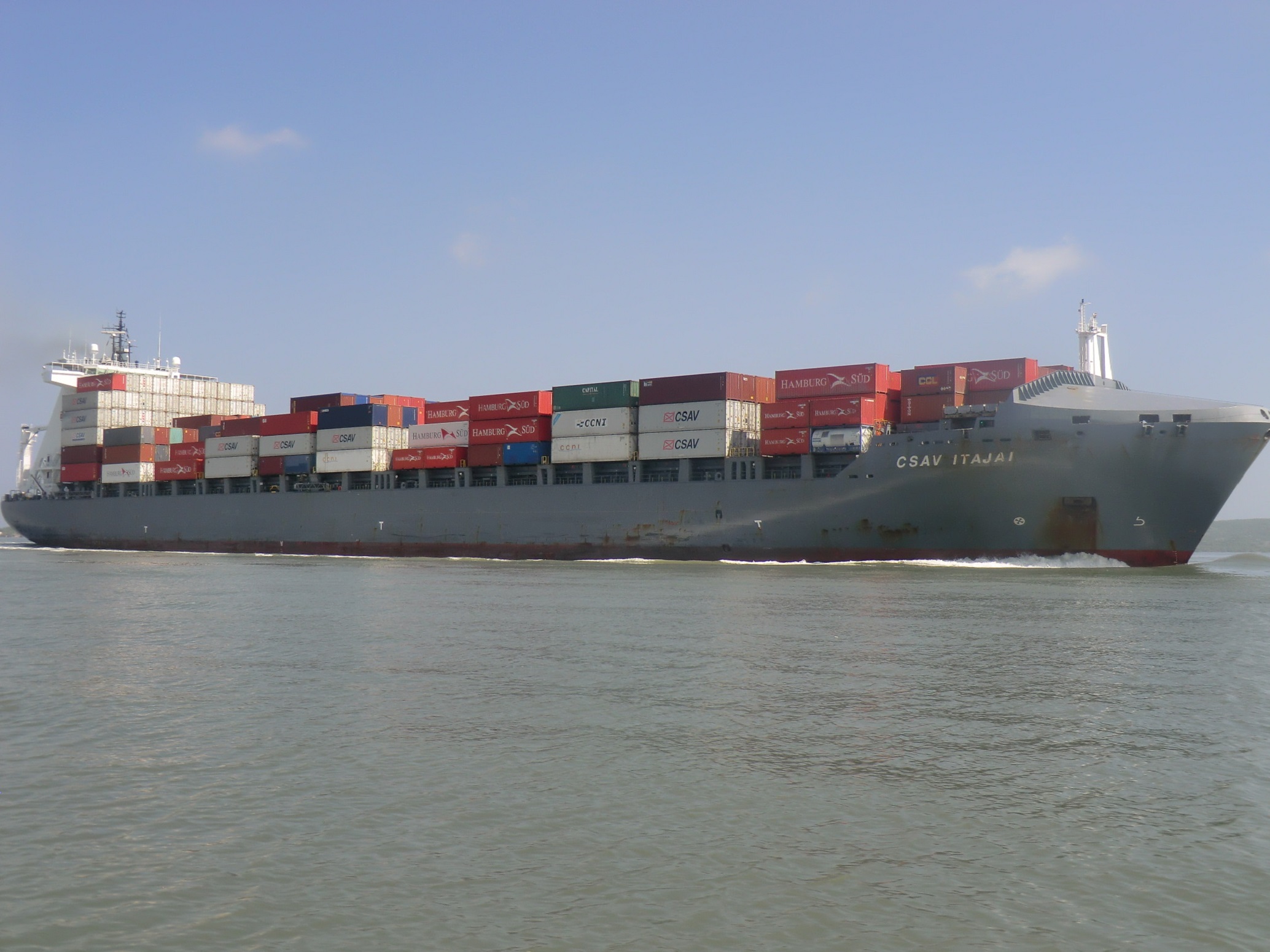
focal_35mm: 40
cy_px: 476
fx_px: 1468
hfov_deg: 46.8
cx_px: 635
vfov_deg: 36.0
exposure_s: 1/640
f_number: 3.8
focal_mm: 7.1
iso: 64
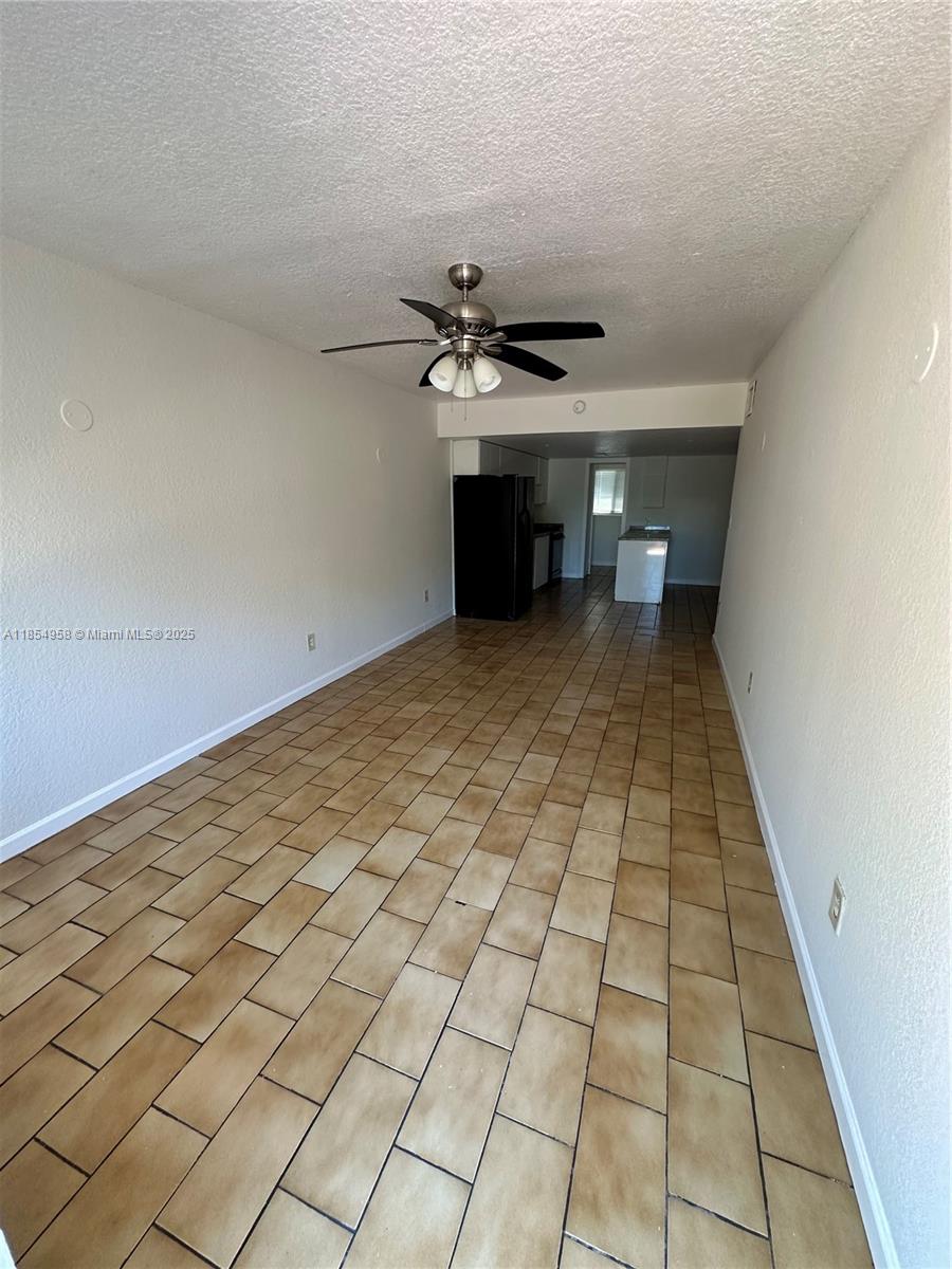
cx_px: 476
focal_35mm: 14
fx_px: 513
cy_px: 634
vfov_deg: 102.1
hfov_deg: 85.7
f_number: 2.2
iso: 250
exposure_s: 1/99
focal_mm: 2.22
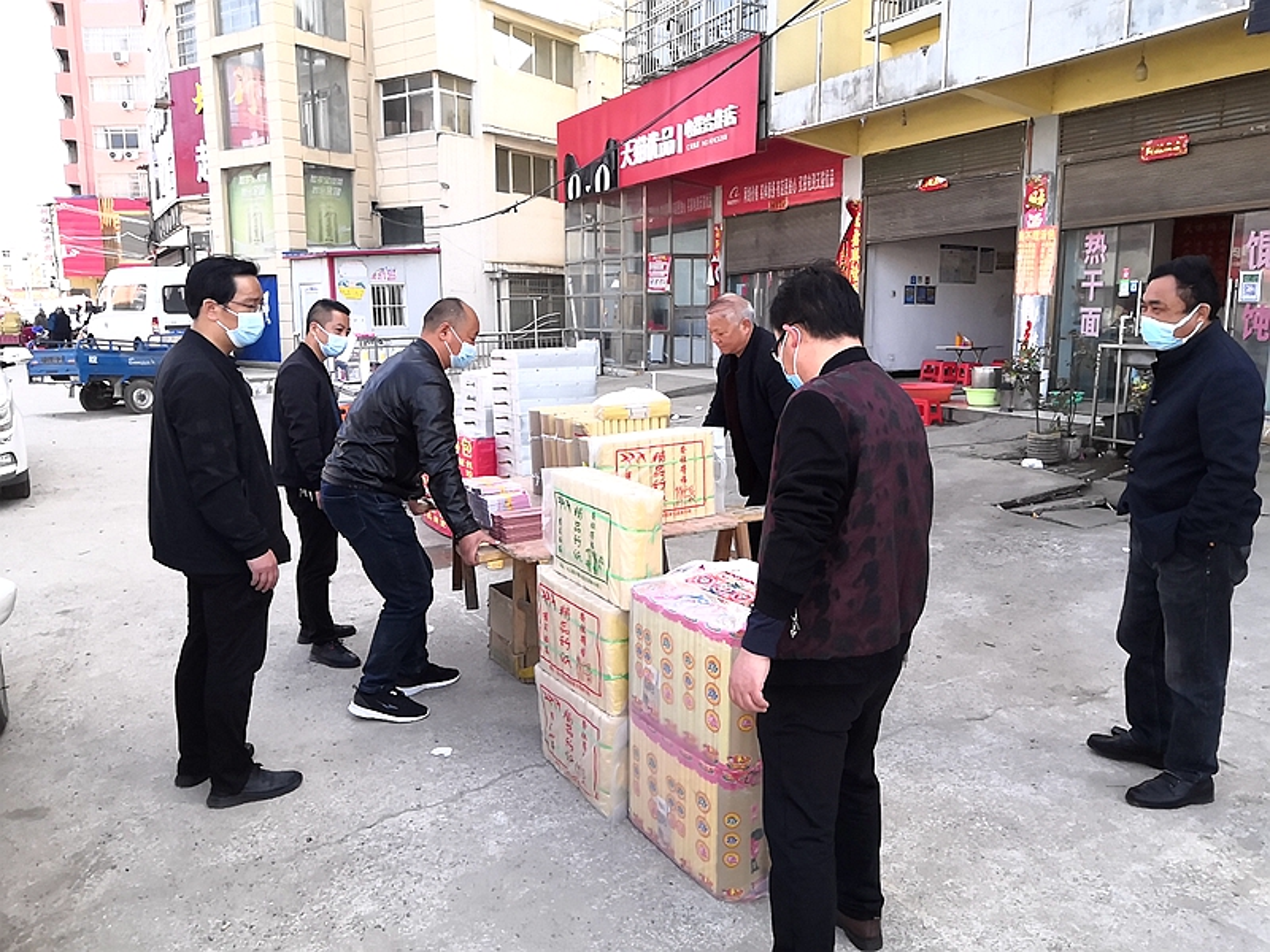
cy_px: 476
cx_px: 635
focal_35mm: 27
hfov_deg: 65.3
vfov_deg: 51.4
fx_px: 991
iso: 201
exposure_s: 1/900
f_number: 1.8
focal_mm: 3.95
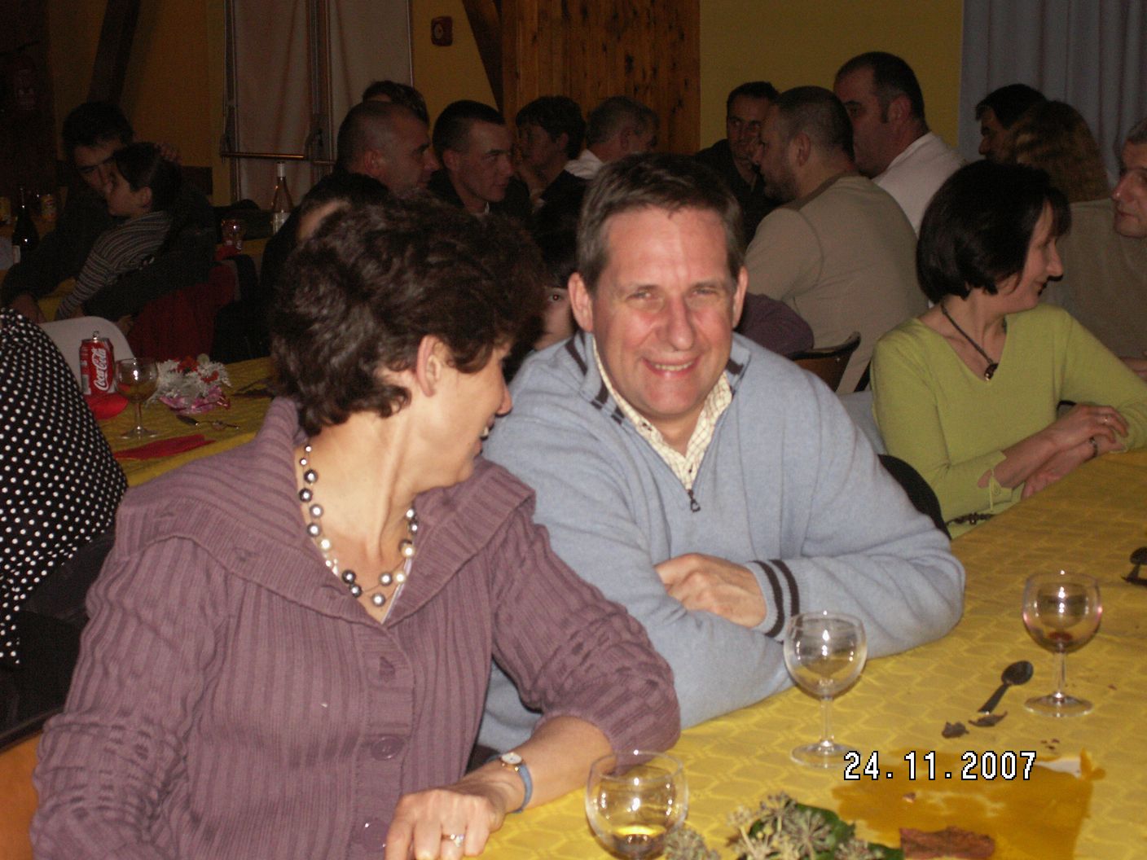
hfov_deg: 30.3
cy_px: 430
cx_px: 574
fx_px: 2121
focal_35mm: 64
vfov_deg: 22.9
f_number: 3.2
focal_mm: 10.66
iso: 160
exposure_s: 1/40
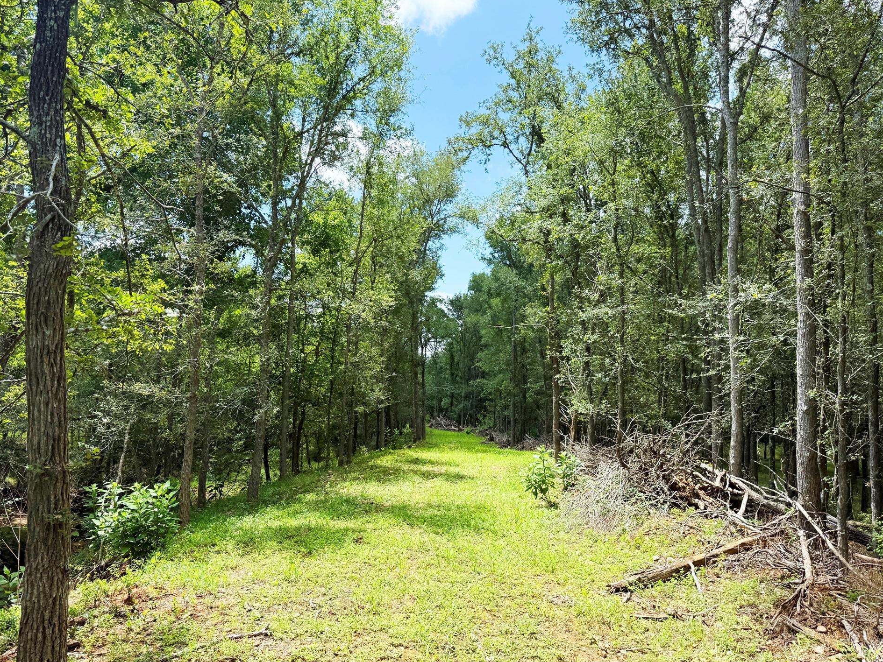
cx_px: 424
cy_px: 338
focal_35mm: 26
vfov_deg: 53.1
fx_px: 663
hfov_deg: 67.3
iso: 100
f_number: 1.78
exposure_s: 1/2053
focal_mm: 6.76
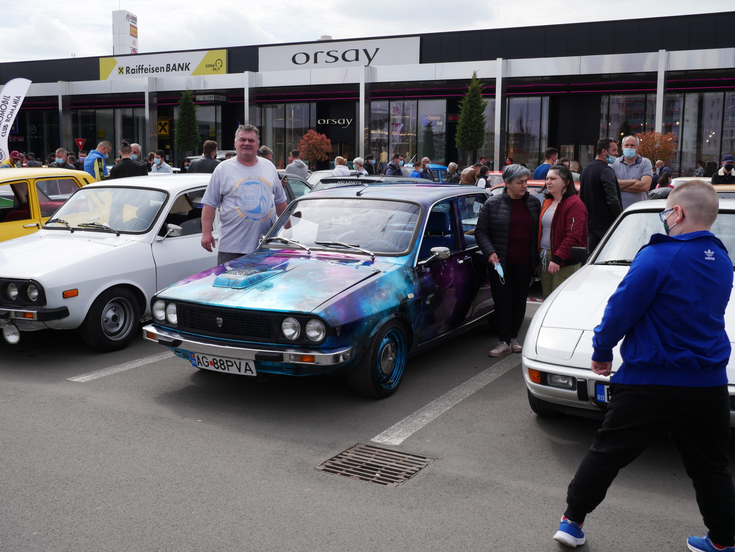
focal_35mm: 40
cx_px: 368
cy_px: 276
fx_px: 850
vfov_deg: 36.0
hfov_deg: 46.8
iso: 200
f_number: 8
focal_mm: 20
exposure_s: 1/400
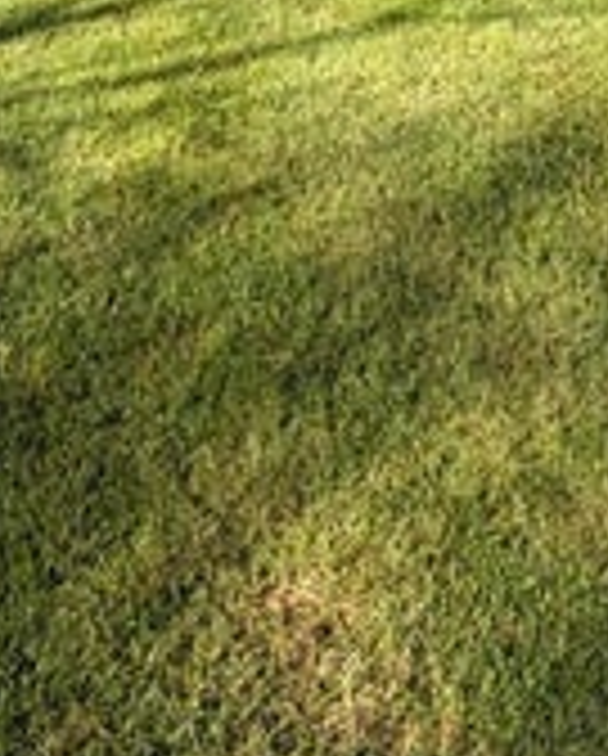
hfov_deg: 29.2
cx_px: 338
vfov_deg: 27.4
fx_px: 1166
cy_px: -320
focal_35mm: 52
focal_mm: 2.22
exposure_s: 1/770
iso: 40
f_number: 2.2
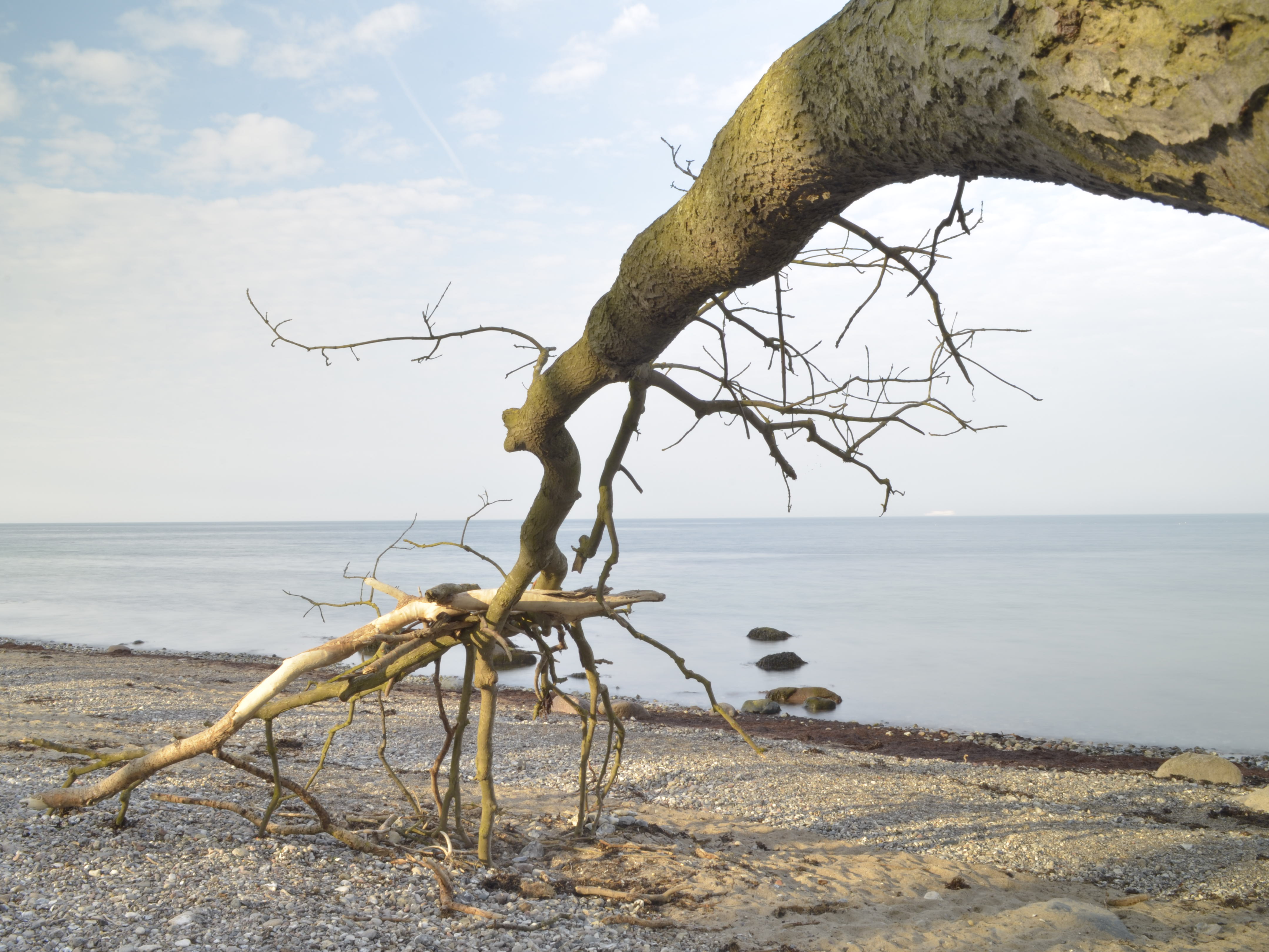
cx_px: 627
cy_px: 470
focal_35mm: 33
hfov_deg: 55.4
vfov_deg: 42.9
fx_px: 1210
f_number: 25
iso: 100
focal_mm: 20
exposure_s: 4
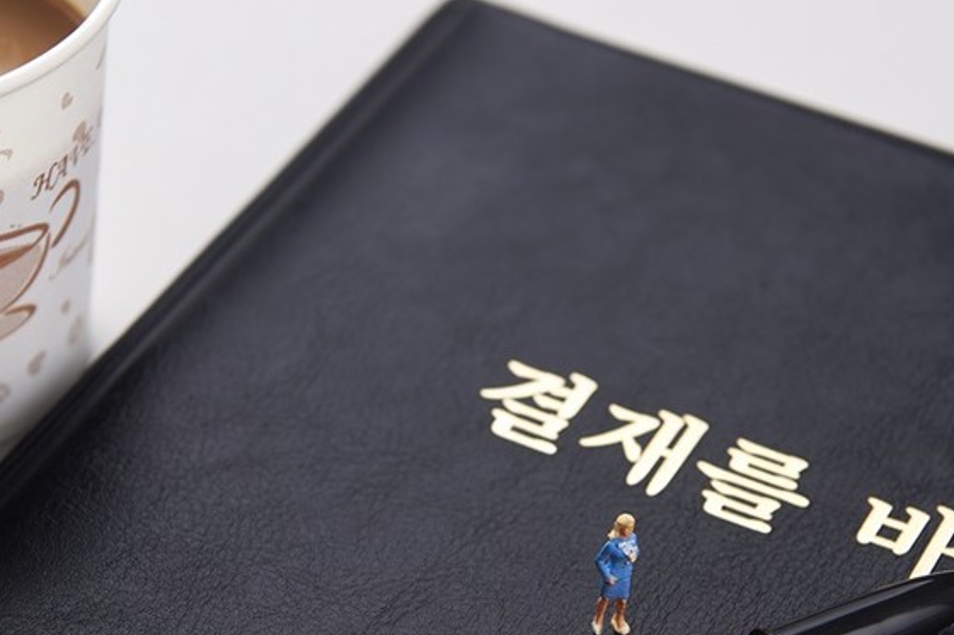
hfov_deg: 17.1
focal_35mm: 120
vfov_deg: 11.4
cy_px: 511
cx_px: 504
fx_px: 3179
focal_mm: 70
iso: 31
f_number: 5.6
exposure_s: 1/125
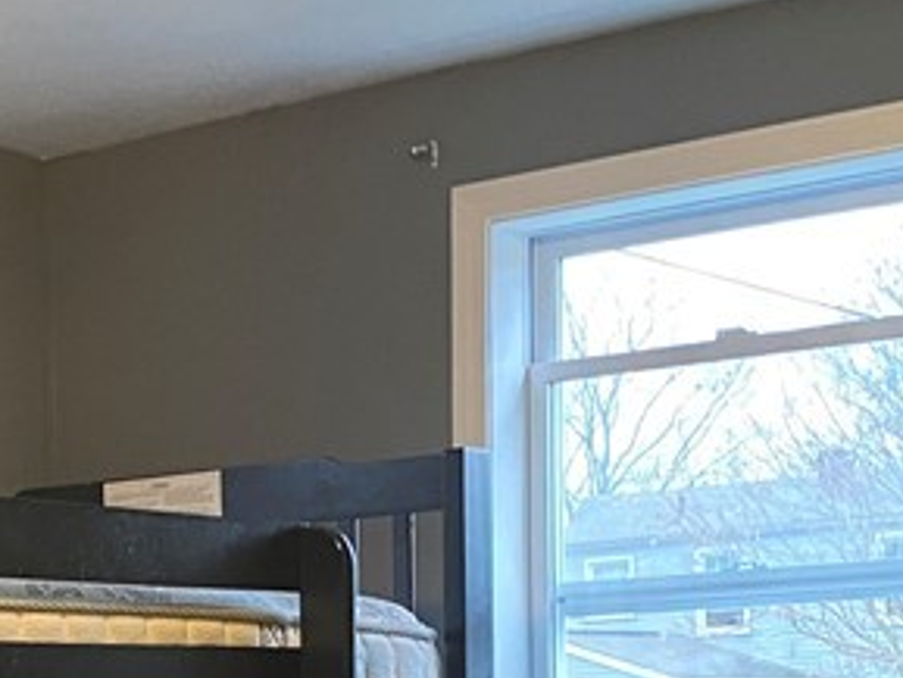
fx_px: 2401
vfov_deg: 15.3
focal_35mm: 92
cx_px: 66
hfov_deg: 20.8
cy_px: 887
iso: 500
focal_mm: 4.25
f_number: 1.8
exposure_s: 1/30
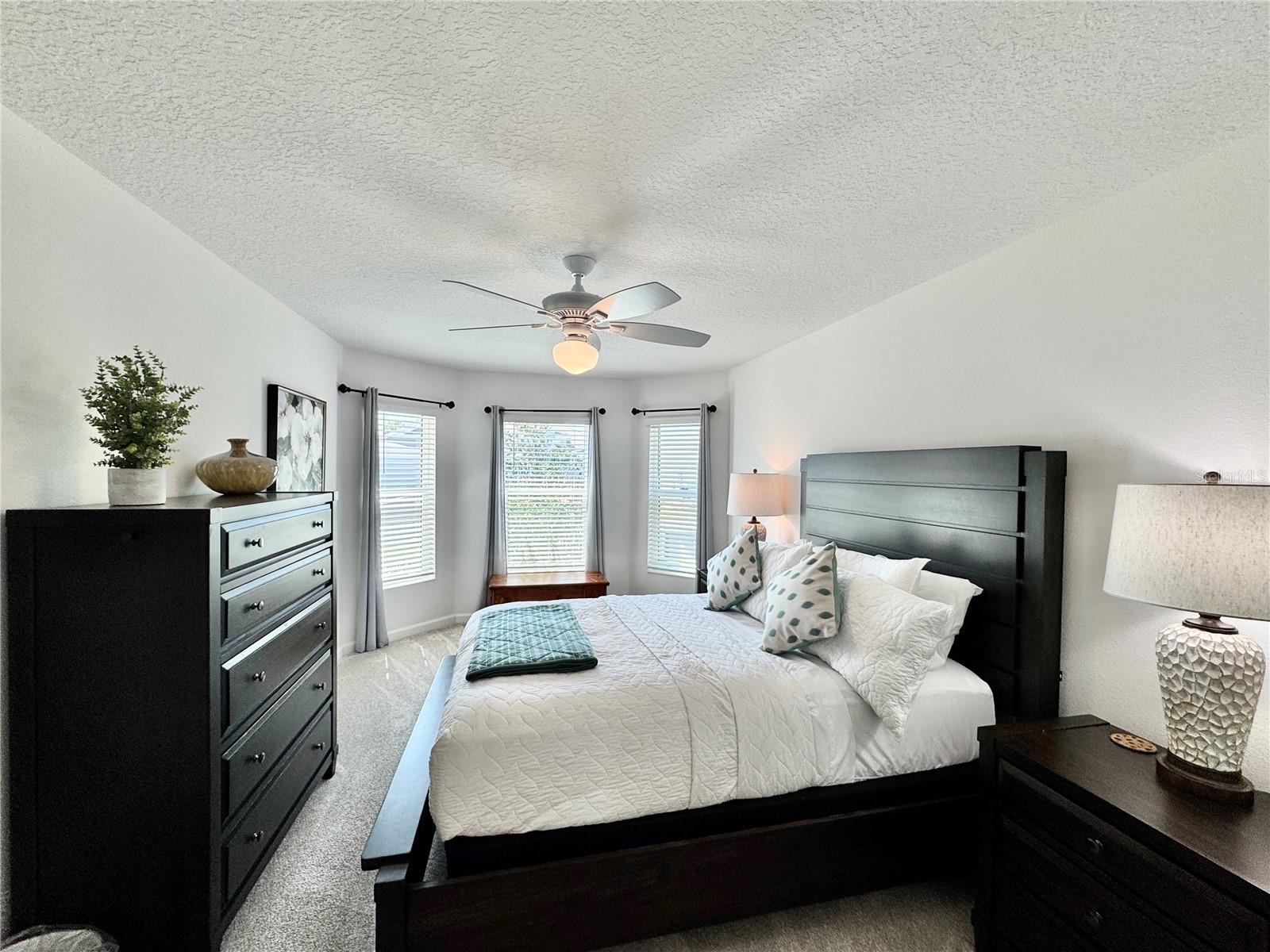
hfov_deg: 102.1
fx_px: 514
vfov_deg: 85.7
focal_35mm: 14
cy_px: 476
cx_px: 635
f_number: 2.2
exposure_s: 1/120
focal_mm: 2.22
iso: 50
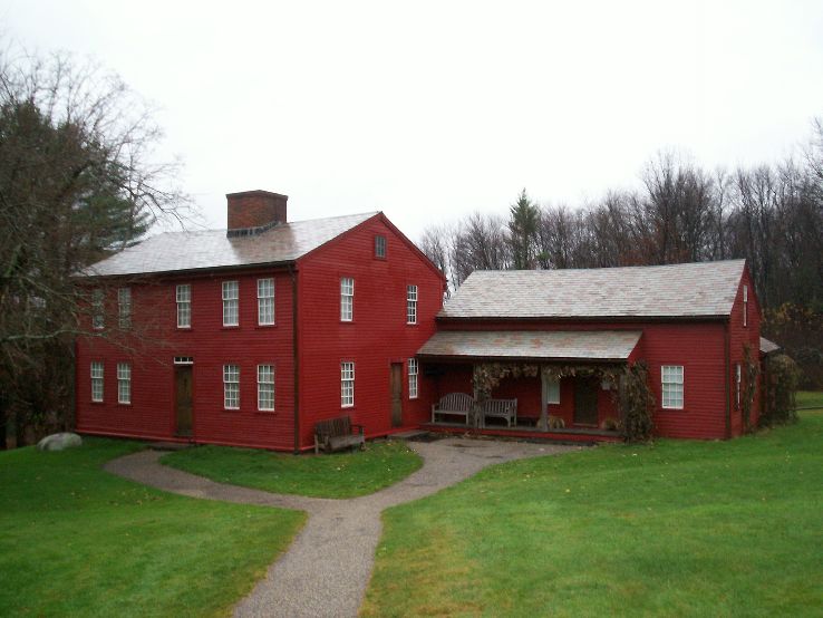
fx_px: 856
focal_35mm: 36
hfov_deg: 51.3
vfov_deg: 39.7
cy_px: 309
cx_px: 412
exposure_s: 1/37.9
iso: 140
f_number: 4.5
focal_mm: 5.9
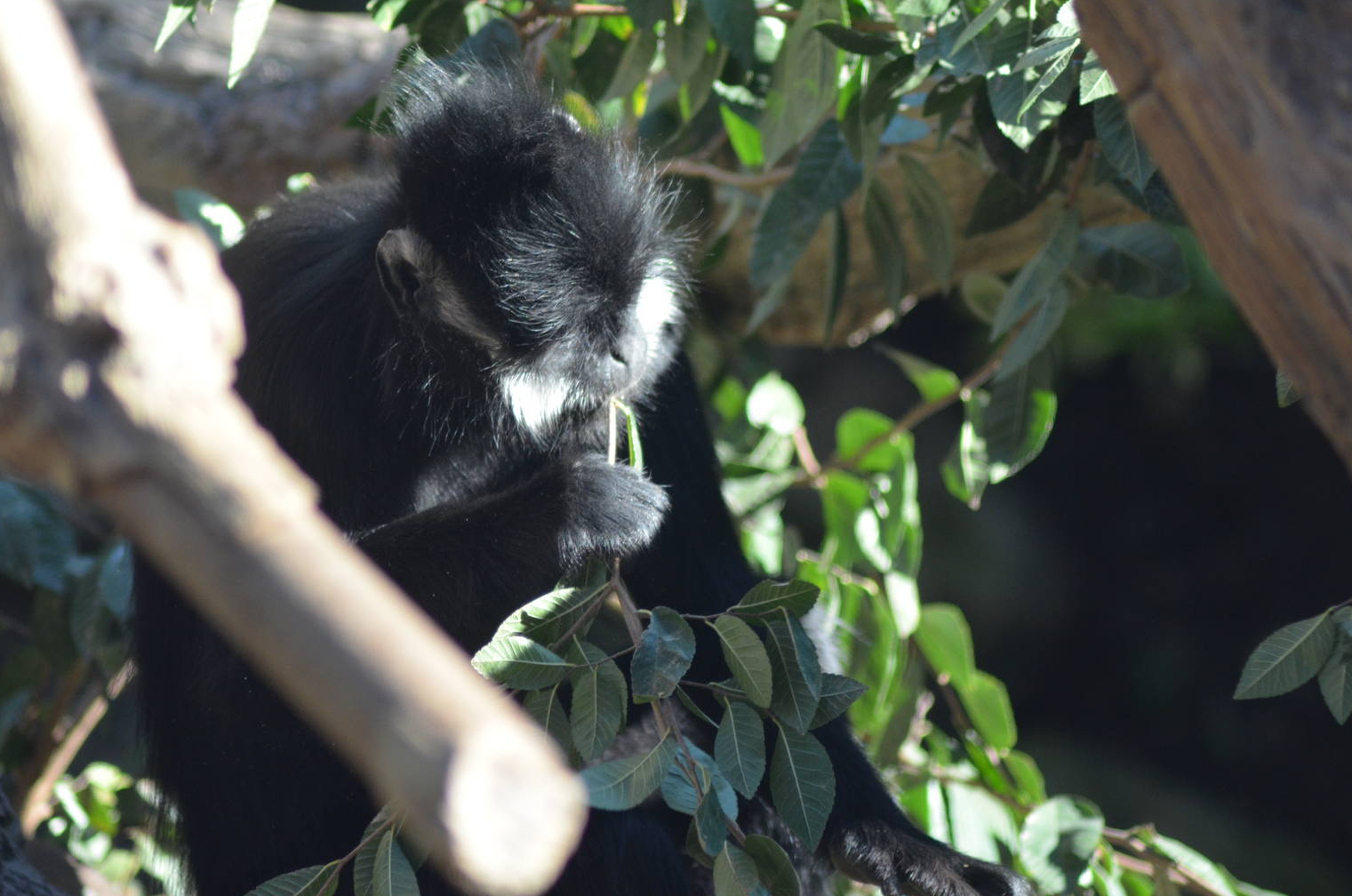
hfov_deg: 7.3
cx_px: 661
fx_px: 10646
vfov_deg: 4.8
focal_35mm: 284
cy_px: 438
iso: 900
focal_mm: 180
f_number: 4.5
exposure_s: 1/500
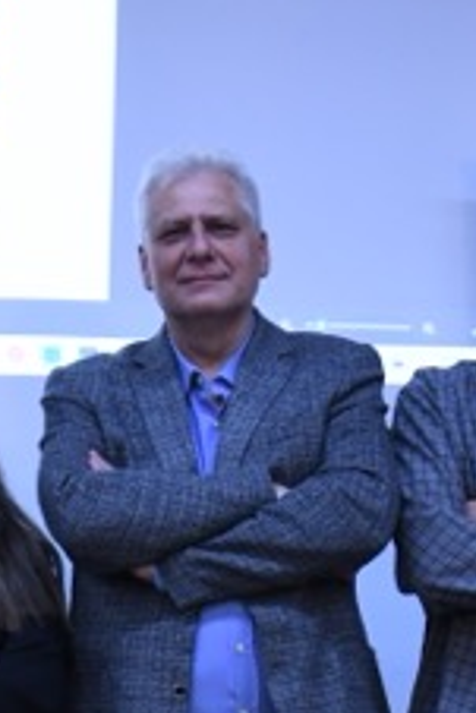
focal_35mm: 102
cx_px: 277
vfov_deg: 19.9
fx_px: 2020
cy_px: 468
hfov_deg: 13.4
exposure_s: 1/50
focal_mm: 24
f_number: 3.2
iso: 1250
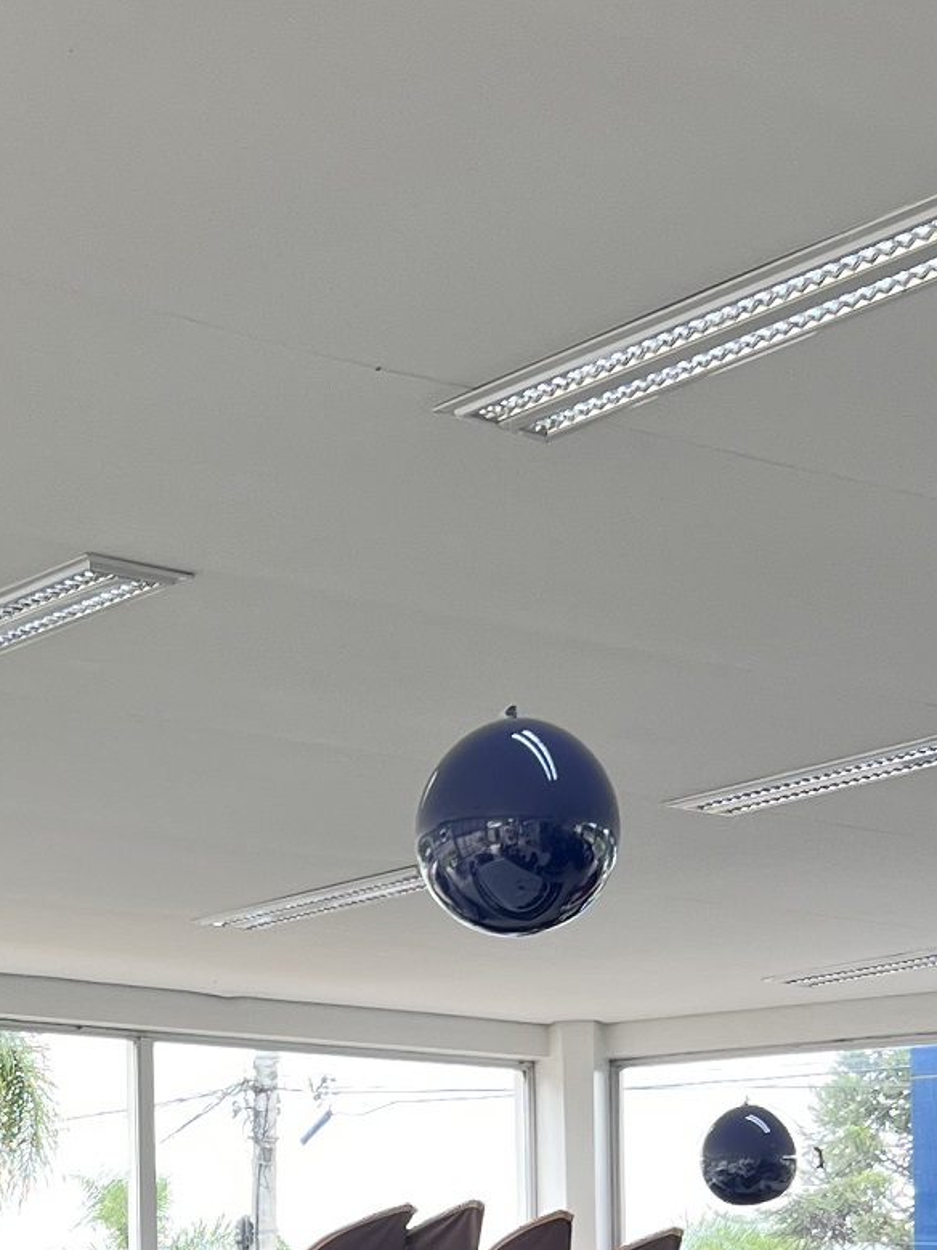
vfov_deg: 21.1
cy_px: 1314
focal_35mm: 89
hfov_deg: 16.4
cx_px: 80
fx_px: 3213
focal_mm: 5.7
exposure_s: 1/180
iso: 40
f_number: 1.5
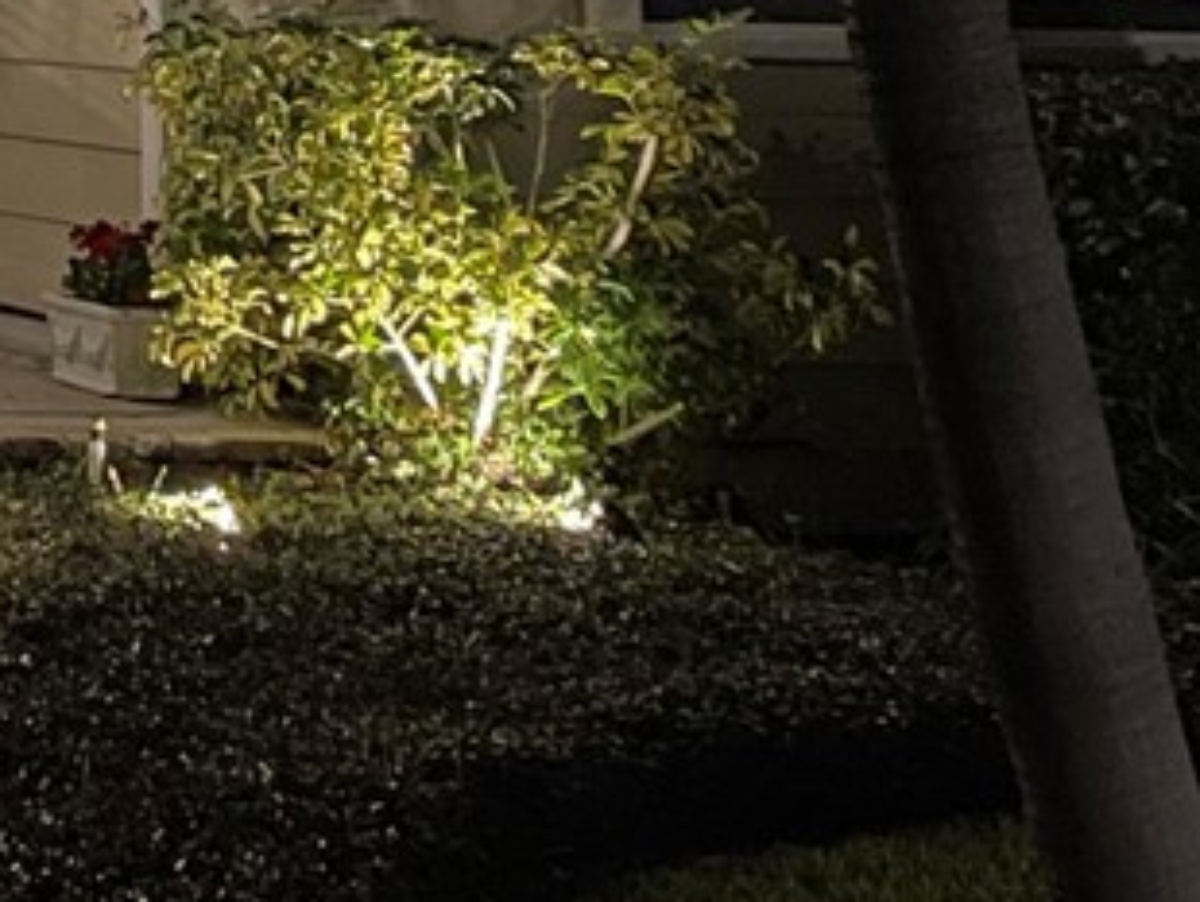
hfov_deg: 13.4
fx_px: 4649
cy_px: -755
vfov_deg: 10.4
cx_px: -883
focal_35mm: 134
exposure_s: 1/12
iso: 500
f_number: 1.6
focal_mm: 4.2
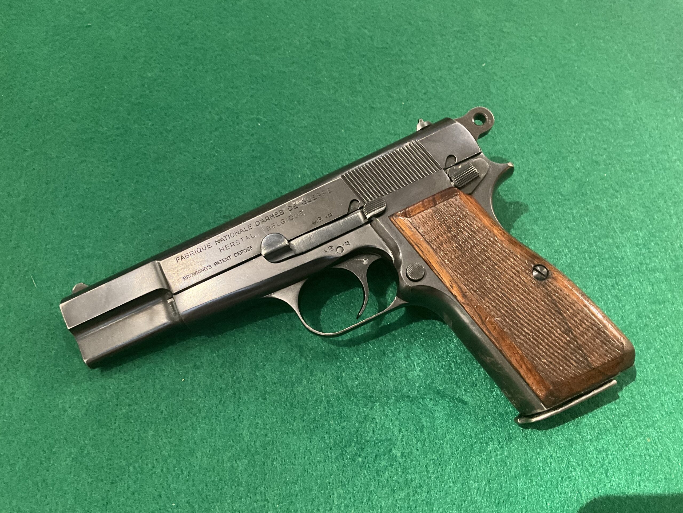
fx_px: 572
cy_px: 256
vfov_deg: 48.2
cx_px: 342
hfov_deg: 61.7
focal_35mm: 29
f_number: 1.8
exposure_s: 1/40
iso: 320
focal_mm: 3
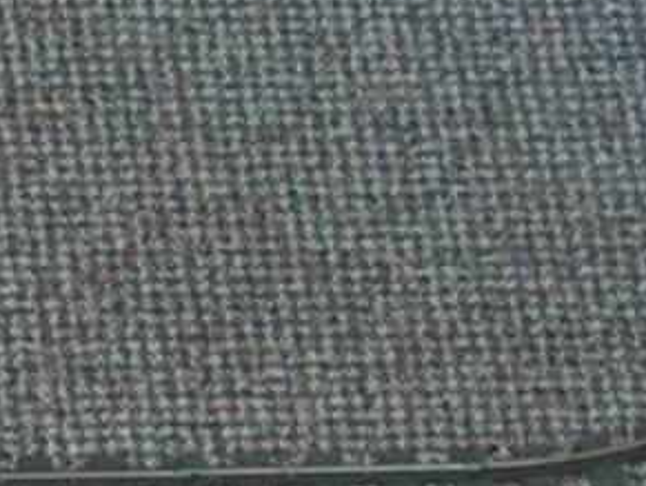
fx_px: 5792
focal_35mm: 310
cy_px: 728
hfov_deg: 5.9
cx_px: -1319
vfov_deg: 4.8
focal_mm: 28
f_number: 4
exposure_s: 1/60
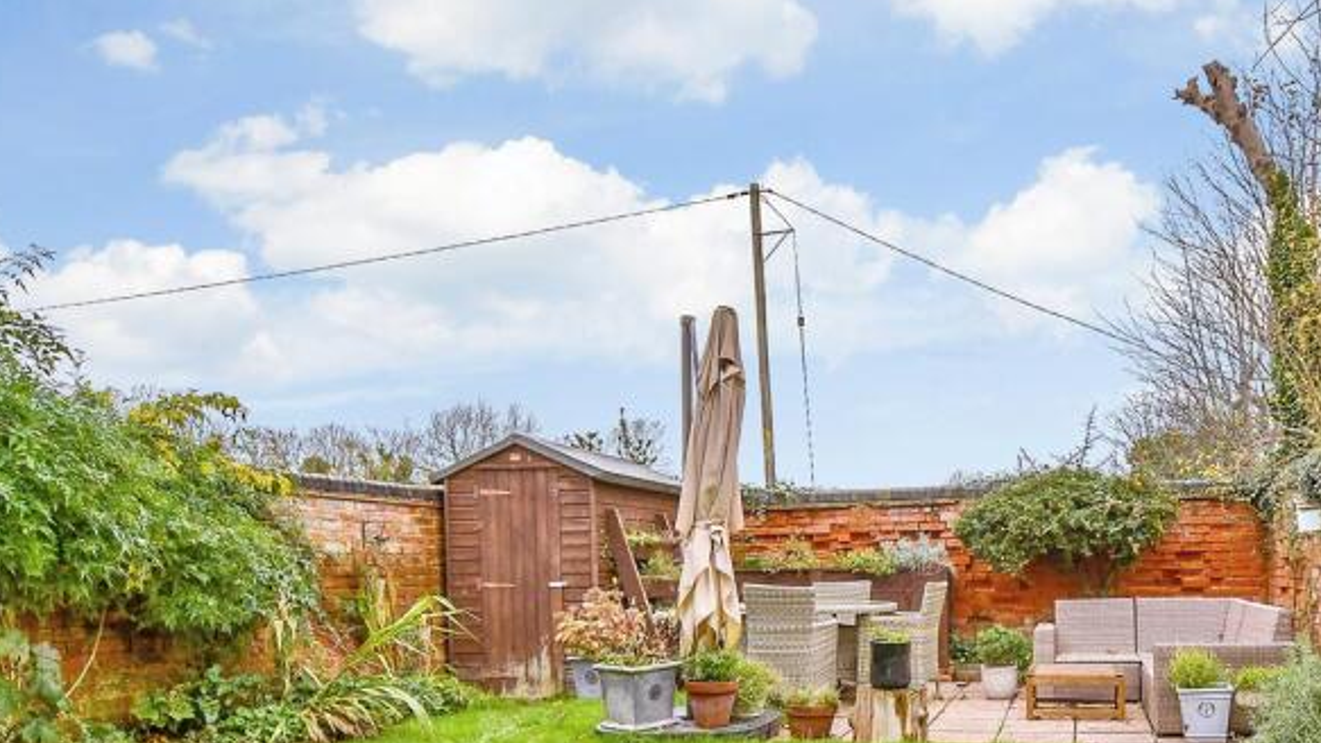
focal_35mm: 46
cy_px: 586
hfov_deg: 43.7
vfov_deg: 25.6
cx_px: 927
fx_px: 1611
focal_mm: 17
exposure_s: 1/40
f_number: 8
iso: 160
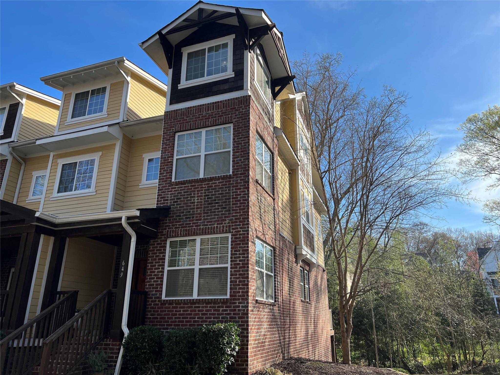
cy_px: 188
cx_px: 250
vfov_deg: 53.1
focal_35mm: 26
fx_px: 376
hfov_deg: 67.3
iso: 50
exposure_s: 1/2299
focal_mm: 5.7
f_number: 1.5
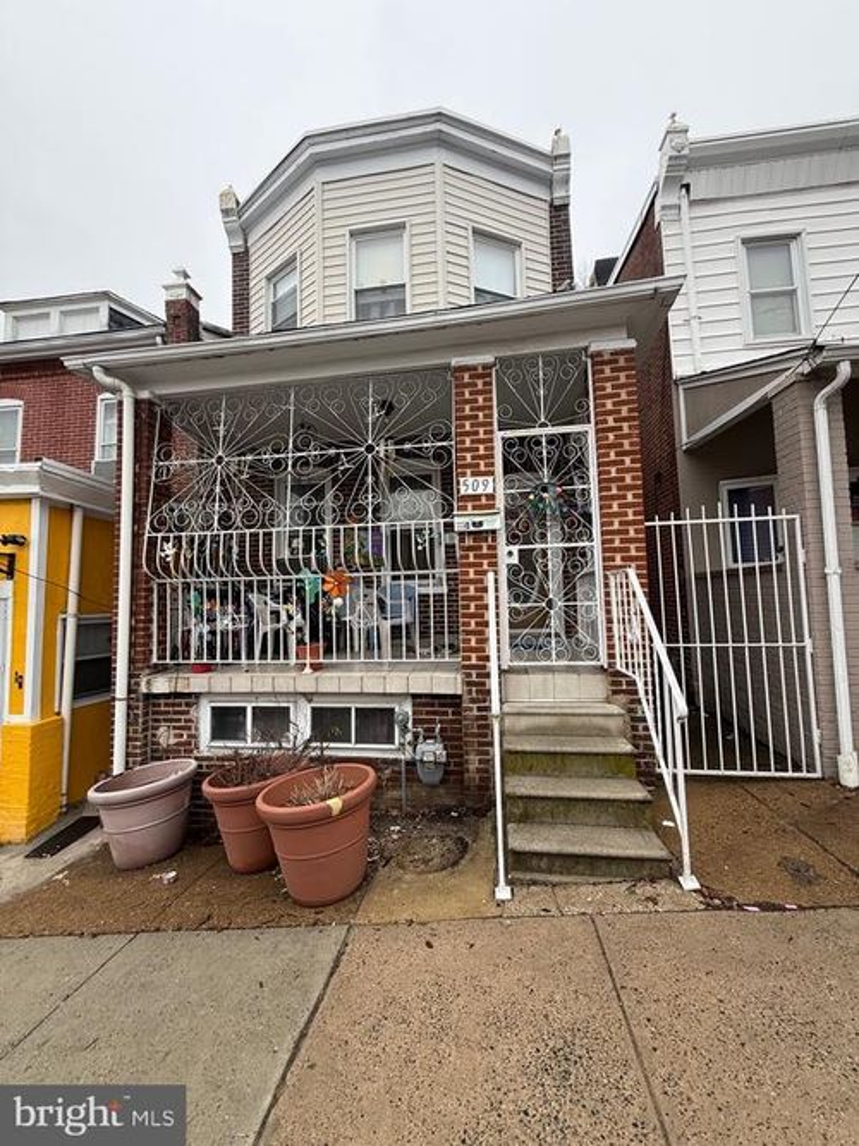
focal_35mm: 14
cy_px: 573
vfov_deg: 102.1
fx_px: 463
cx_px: 430
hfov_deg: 85.7
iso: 50
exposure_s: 1/204
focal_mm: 2.22
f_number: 2.2
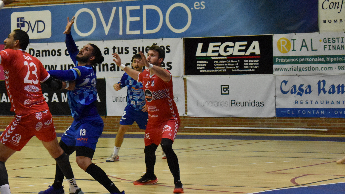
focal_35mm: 144
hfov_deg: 14.8
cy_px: 78
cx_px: 71
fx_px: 1316
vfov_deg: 8.4
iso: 8000
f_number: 5.6
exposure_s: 1/640
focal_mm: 55
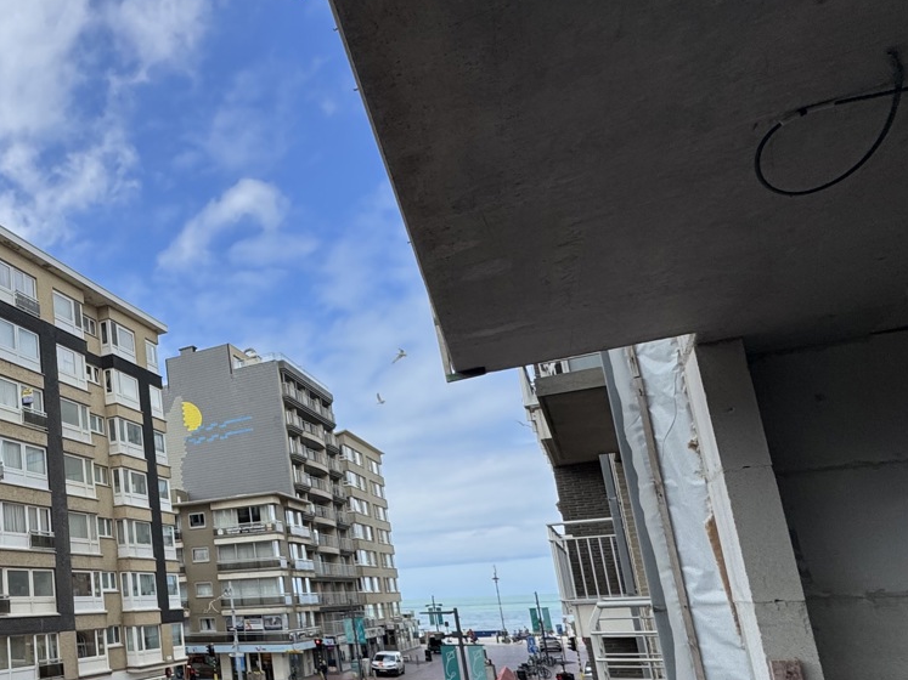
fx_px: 787
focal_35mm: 30
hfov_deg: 46.5
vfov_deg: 45.8
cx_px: -61
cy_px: 470
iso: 50
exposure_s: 1/1078
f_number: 2.2
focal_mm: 2.22
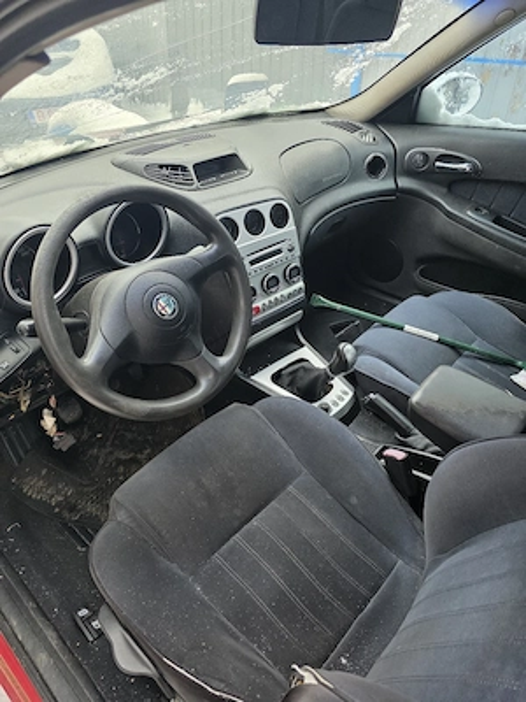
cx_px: 263
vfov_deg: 73.9
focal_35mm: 23
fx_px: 466
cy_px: 351
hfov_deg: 58.9
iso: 160
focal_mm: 6.3
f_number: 1.7
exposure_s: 1/182
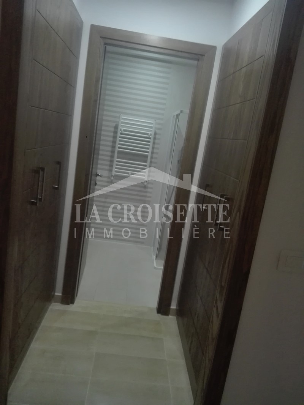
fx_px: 316
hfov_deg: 51.3
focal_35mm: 27
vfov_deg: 65.3
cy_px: 202
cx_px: 152
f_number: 2
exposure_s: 1/30
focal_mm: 3.79
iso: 830
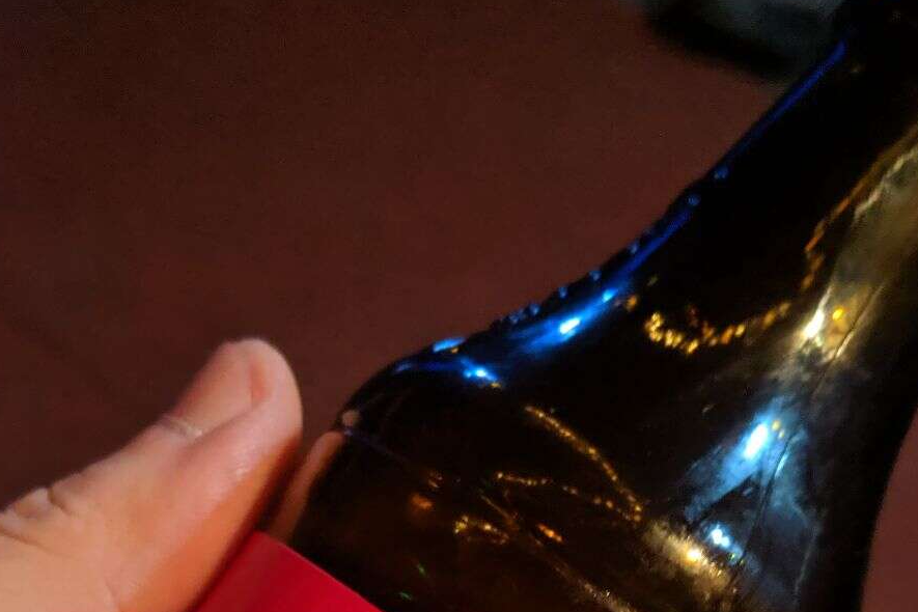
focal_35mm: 65
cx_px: 402
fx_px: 1657
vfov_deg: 19.5
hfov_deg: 30.9
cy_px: 769
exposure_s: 1/20
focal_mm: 4.44
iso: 824
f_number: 1.8
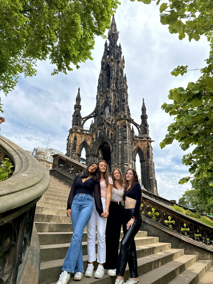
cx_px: 106
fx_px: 197
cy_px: 142
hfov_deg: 56.8
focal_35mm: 24
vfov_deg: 71.6
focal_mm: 6.86
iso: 80
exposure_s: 1/2155
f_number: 1.78
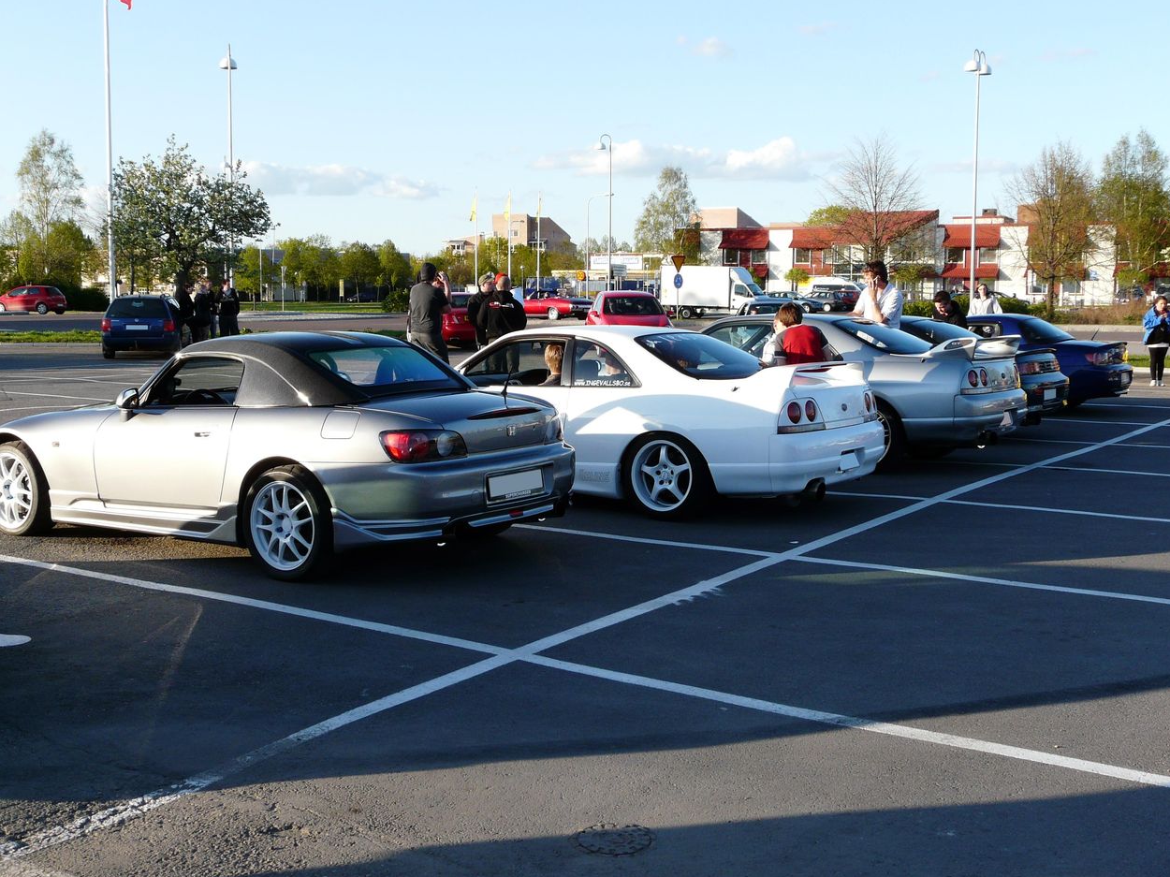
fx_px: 1419
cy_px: 431
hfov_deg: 44.8
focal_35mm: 42
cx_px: 583
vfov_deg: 34.3
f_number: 4.5
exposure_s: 1/250
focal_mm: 6.7
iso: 100
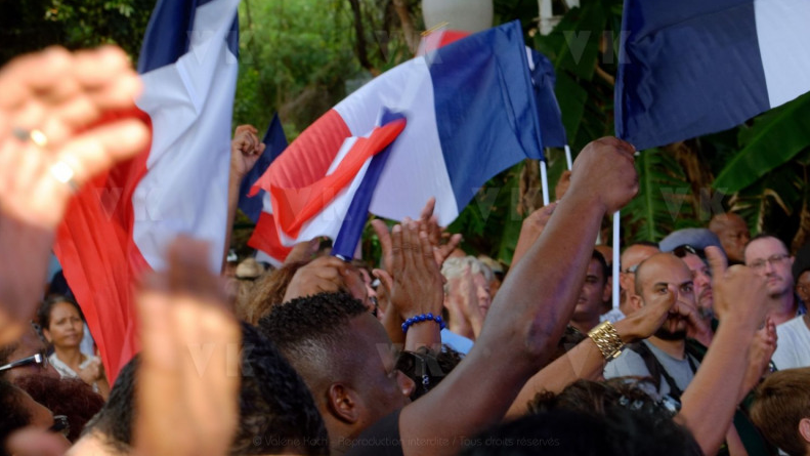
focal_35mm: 111
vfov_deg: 10.9
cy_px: 236
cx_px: 409
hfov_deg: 19.3
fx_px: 2384
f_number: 8
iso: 500
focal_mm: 70
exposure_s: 1/125
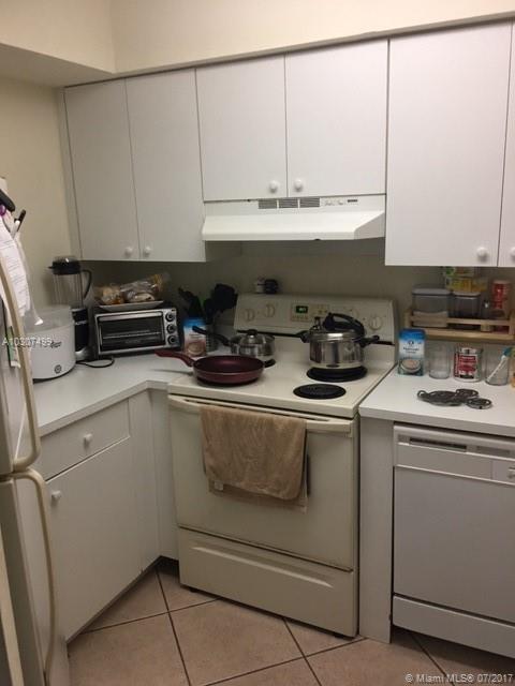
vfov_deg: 61.7
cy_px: 343
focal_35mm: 29
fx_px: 575
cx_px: 258
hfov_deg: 48.2
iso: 50
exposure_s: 1/15
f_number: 2.2
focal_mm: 4.15
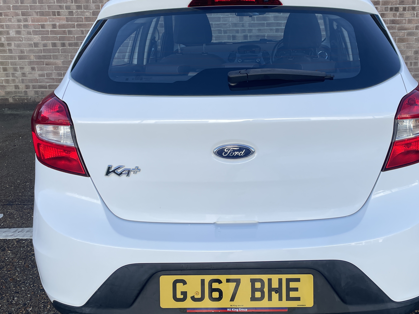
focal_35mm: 40
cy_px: 131
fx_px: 484
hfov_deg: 46.4
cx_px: 262
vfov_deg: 35.9
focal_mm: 4.2
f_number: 1.6
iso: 32
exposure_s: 1/1171
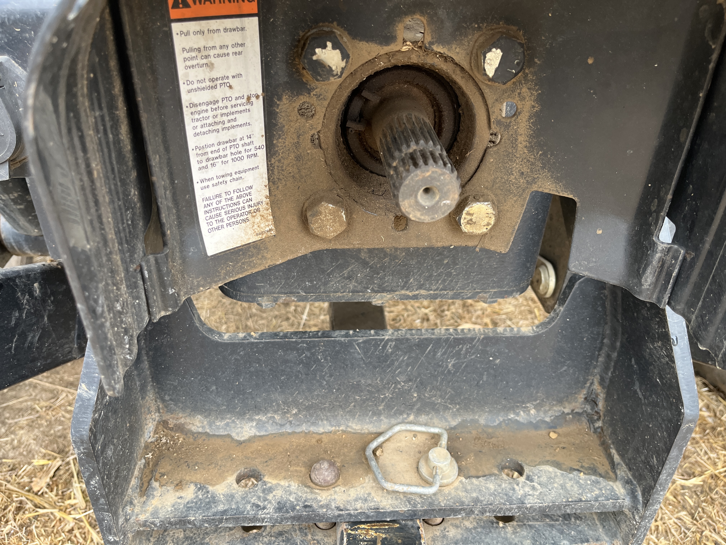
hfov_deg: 67.3
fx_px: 545
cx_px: 363
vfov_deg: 53.1
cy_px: 272
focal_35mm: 26
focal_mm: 5.1
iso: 100
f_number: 1.6
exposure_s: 1/121
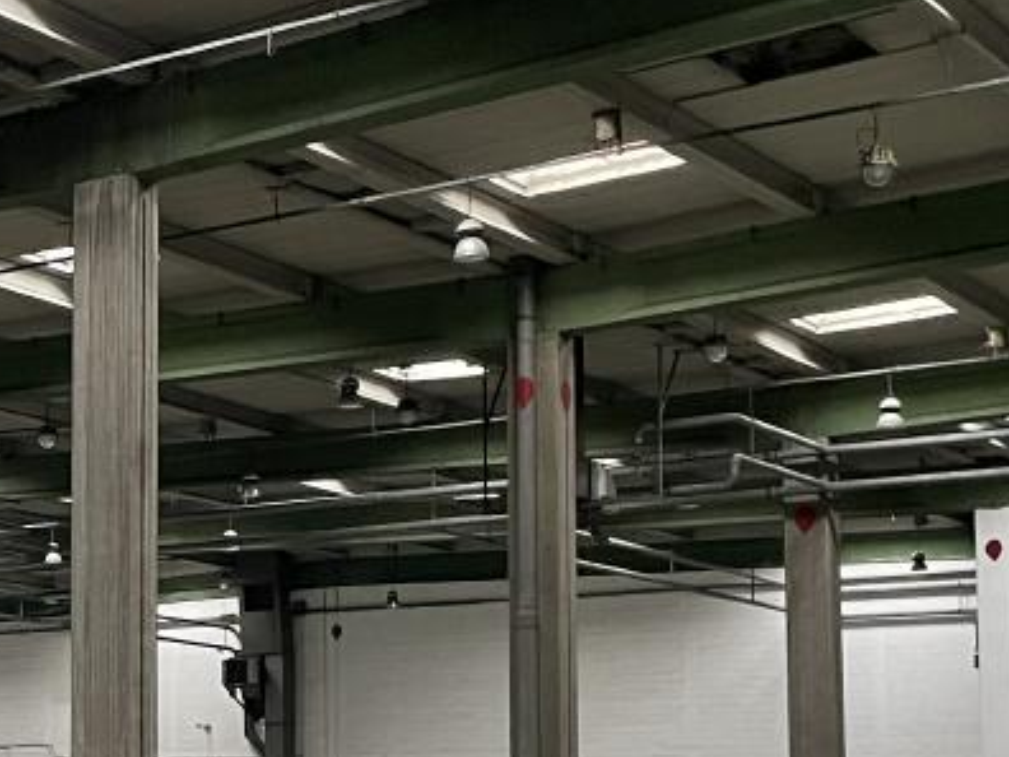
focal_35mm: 84
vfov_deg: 17.3
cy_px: 693
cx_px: -163
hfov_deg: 21.8
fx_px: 2448
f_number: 1.6
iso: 500
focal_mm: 4.2
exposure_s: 1/46
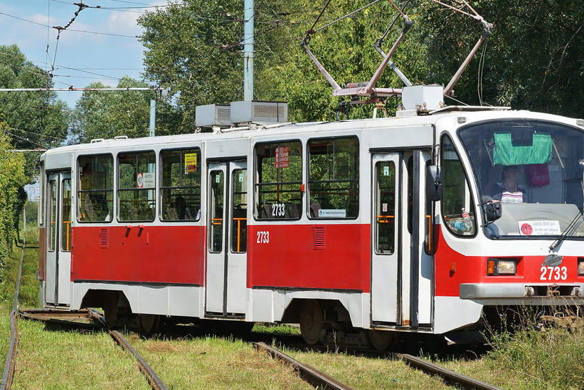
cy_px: 139
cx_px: 351
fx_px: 2109
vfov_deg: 10.5
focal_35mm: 130
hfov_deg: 15.8
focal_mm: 60
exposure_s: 1/500
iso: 200
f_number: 10
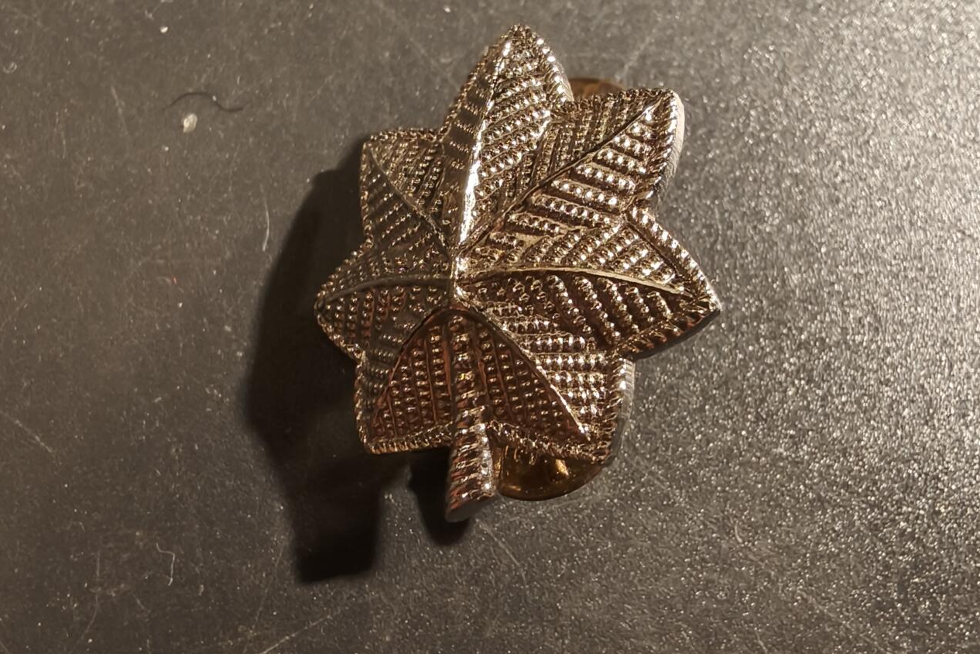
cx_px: 496
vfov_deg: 38.8
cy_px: 375
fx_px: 925
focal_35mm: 34
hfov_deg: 55.8
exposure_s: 1/50
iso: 400
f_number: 2
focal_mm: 2.32
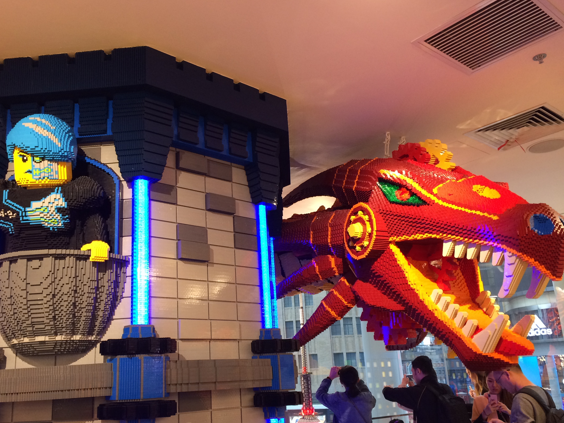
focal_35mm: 33
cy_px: 226
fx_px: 538
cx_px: 244
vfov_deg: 42.9
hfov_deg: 55.2
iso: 80
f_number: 2.2
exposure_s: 1/33
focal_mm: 4.15
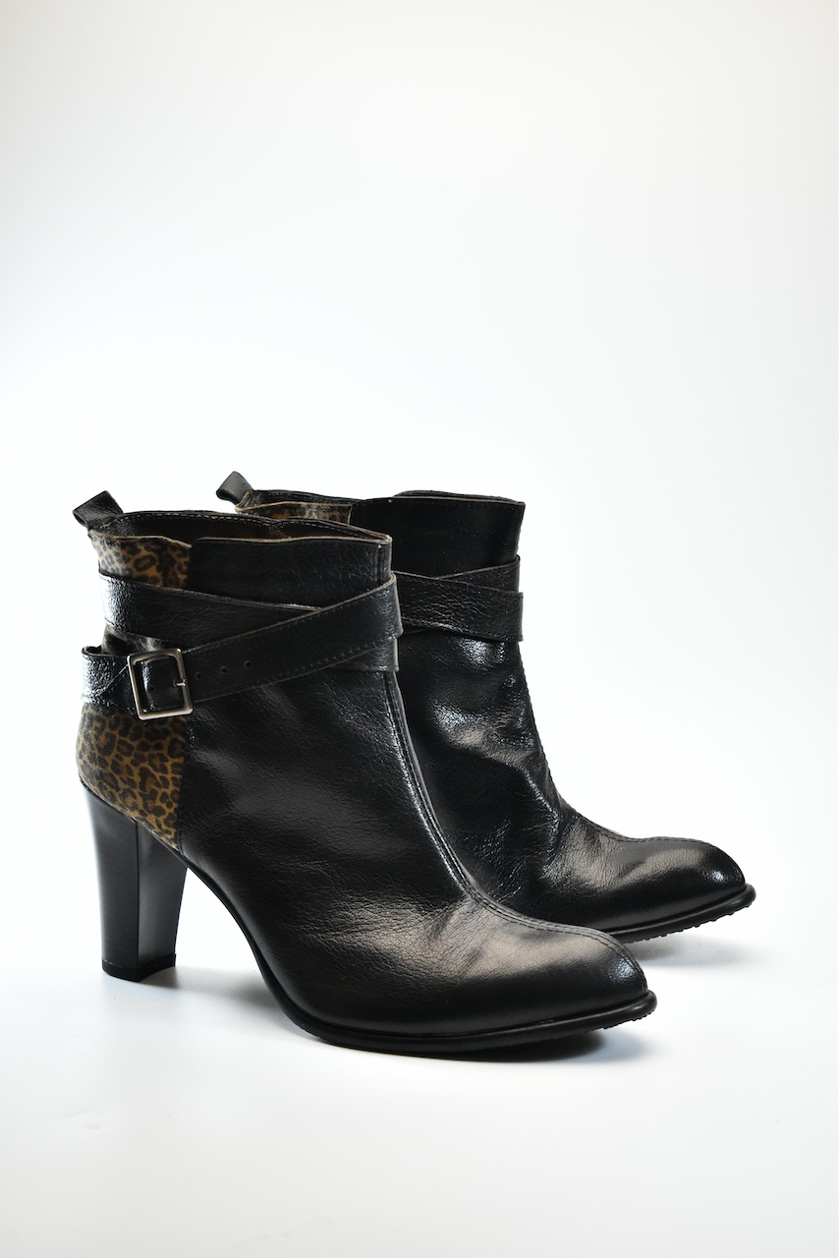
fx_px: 2096
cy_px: 629
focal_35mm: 60
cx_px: 420
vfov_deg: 33.4
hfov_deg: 22.6
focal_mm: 40
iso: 1600
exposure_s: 1/500
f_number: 5.6
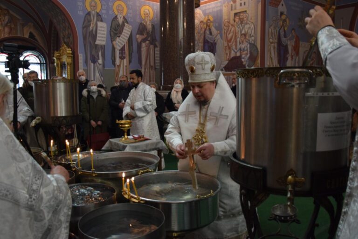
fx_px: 313
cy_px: 120
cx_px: 179
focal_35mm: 32
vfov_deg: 41.7
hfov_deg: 59.5
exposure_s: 1/60
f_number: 3.8
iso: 1250
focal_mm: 21
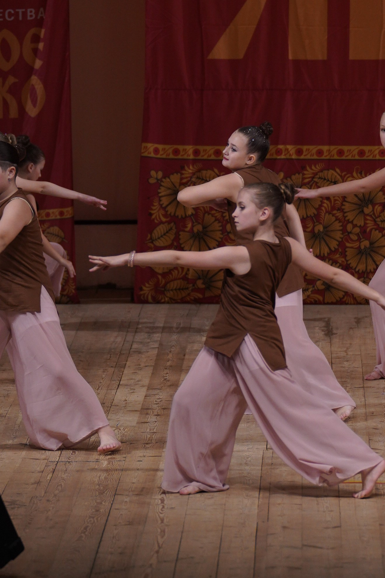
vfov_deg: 6.7
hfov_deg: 4.5
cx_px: 219
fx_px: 4925
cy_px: 170
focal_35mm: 307
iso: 1000
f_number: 2.8
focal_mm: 130
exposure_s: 1/400
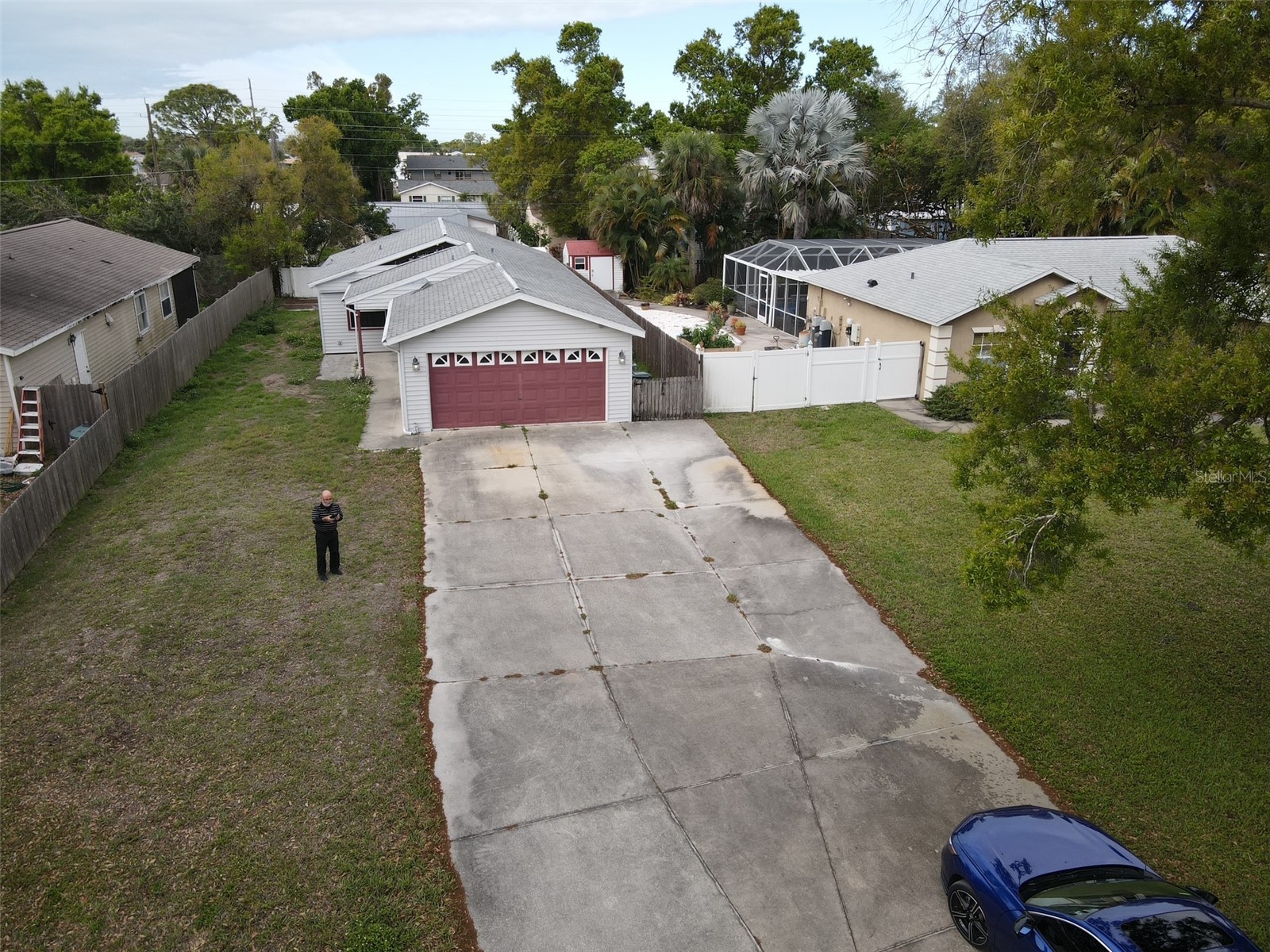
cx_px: 635
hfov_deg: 71.6
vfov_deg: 56.8
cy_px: 476
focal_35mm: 24
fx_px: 881
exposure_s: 1/320
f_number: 2.8
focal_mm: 4.5
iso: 100
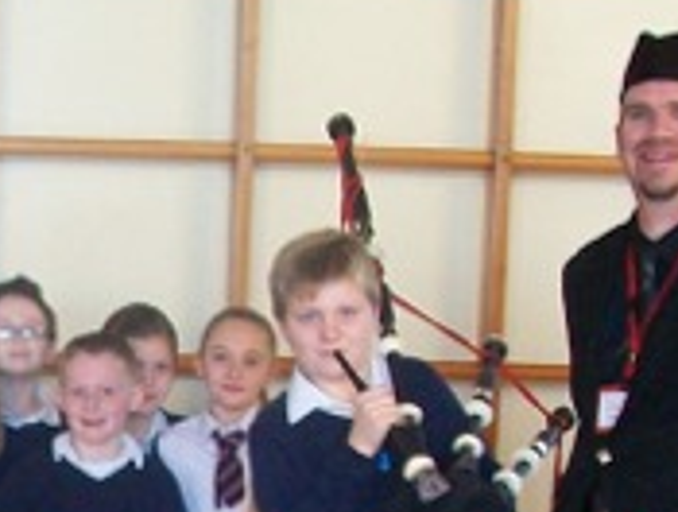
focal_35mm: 124
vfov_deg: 11.7
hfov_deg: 15.1
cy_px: 632
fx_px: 2434
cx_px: -205
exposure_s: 1/13
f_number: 2.8
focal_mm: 5.7
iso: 160
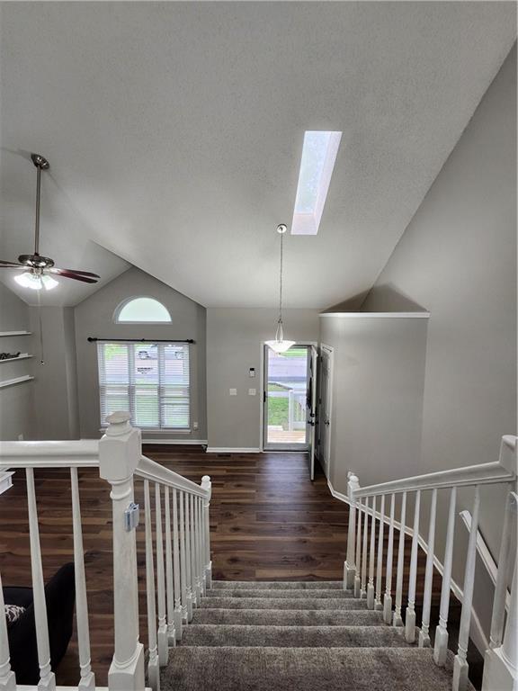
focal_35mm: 13
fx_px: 259
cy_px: 346
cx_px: 259
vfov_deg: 106.2
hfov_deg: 89.9
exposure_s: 1/60
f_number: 2.2
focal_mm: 1.74
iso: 100
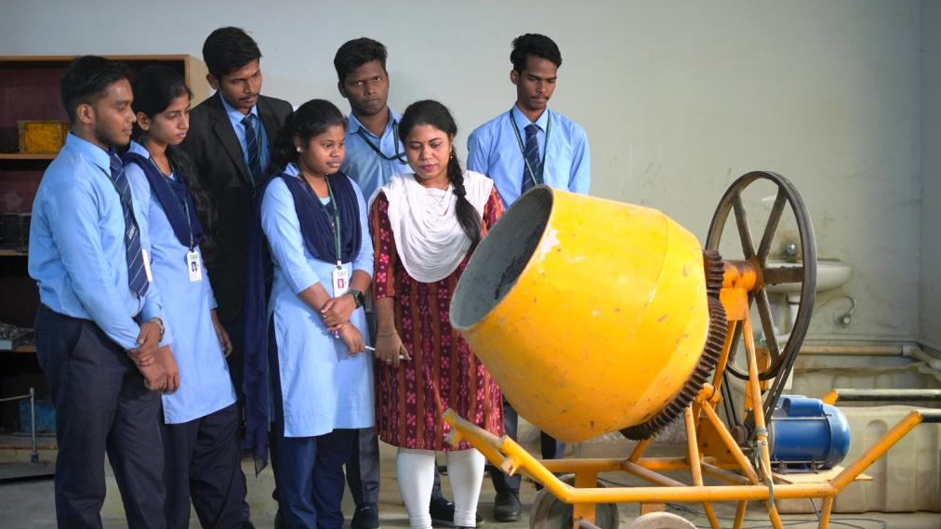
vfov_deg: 22.6
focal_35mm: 53
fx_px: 1322
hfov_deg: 39.2
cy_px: 269
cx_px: 470
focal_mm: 50
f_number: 1.8
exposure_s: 1/200
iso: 640
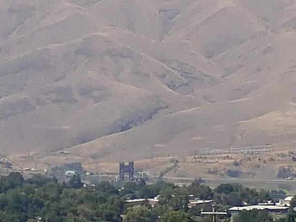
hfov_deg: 9.0
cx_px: 37
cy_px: 160
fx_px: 1873
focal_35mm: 219
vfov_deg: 6.8
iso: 100
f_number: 11
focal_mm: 7.34
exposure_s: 1/160
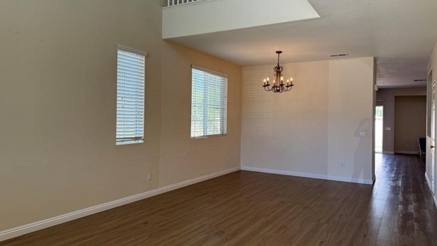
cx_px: 224
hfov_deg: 69.8
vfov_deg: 42.9
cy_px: 114
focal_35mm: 27
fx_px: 313
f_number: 1.78
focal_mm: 6.76
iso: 80
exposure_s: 1/120
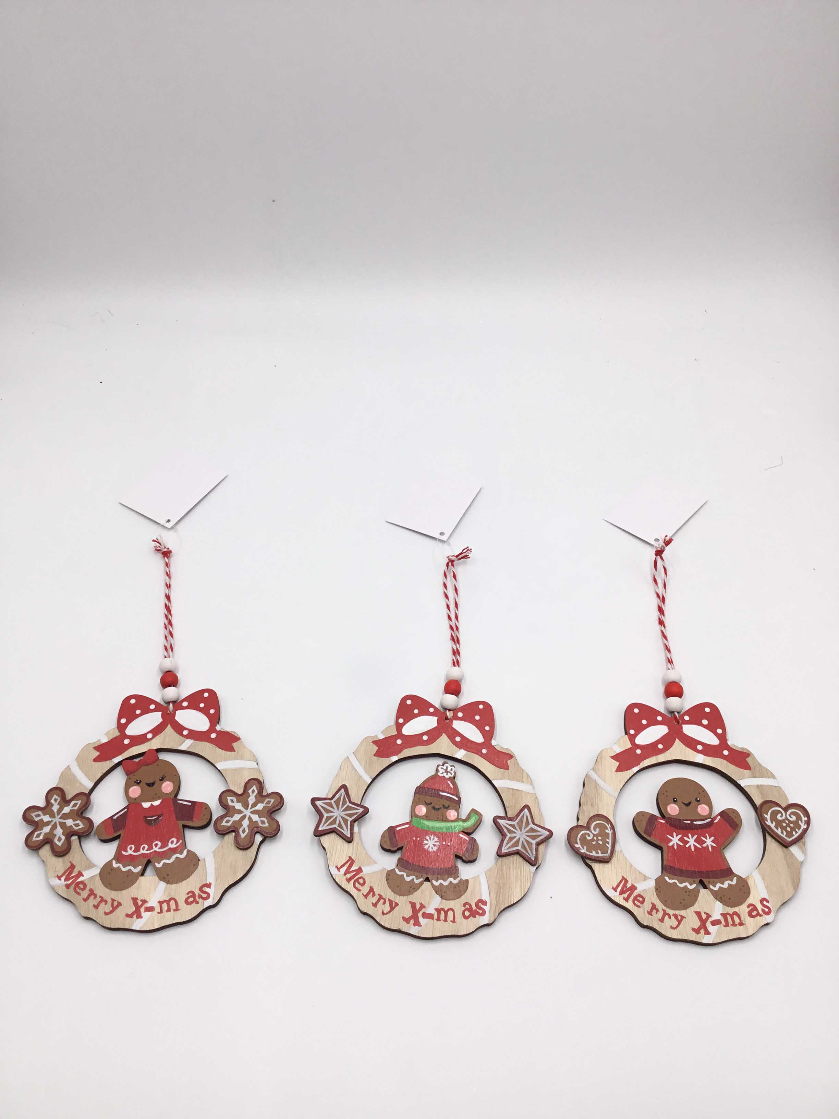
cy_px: 560
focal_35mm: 31
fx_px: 1002
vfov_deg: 58.4
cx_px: 420
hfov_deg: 45.4
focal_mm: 3.3
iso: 25
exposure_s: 1/296
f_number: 2.4
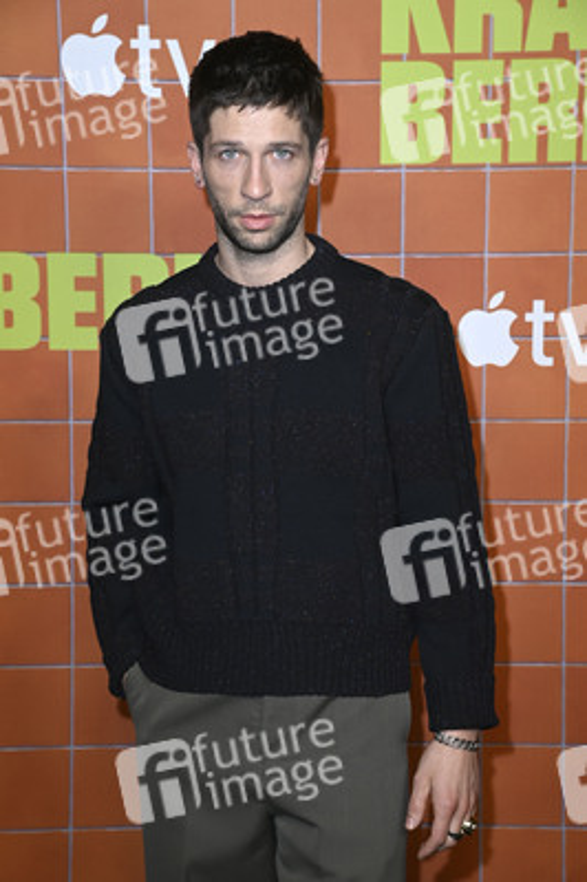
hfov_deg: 19.4
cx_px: 294
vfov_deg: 28.9
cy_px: 441
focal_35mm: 70
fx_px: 1715
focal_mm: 70
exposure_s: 1/250
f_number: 5.6
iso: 800
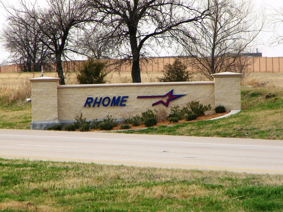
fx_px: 2632
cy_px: 106
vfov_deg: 4.6
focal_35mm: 322
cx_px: 142
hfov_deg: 6.2
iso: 80
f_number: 5.4
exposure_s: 1/250
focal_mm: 57.5
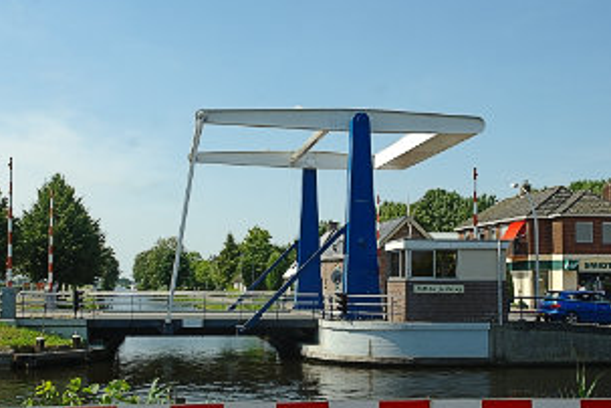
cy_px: 242
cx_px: 235
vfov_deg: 30.4
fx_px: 747
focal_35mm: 44
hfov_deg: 44.2
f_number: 13
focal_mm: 20
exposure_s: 1/80
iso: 100
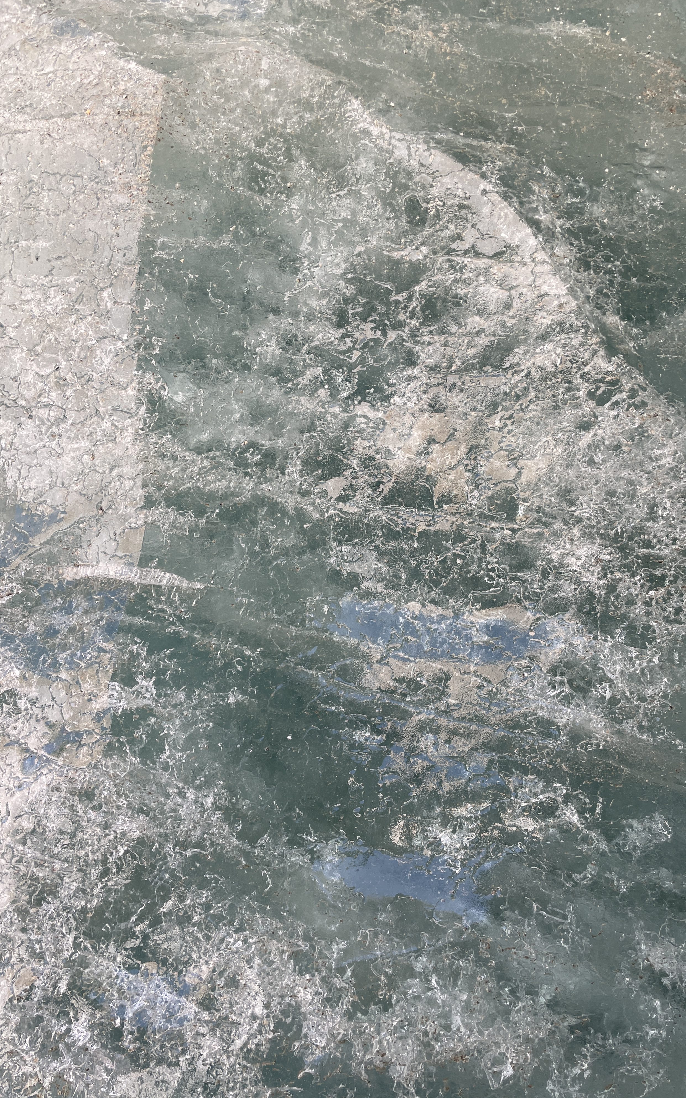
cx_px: 396
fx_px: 838
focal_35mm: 28
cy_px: 548
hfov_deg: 44.4
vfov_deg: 66.5
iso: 32
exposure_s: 1/163
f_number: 1.6
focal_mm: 4.2
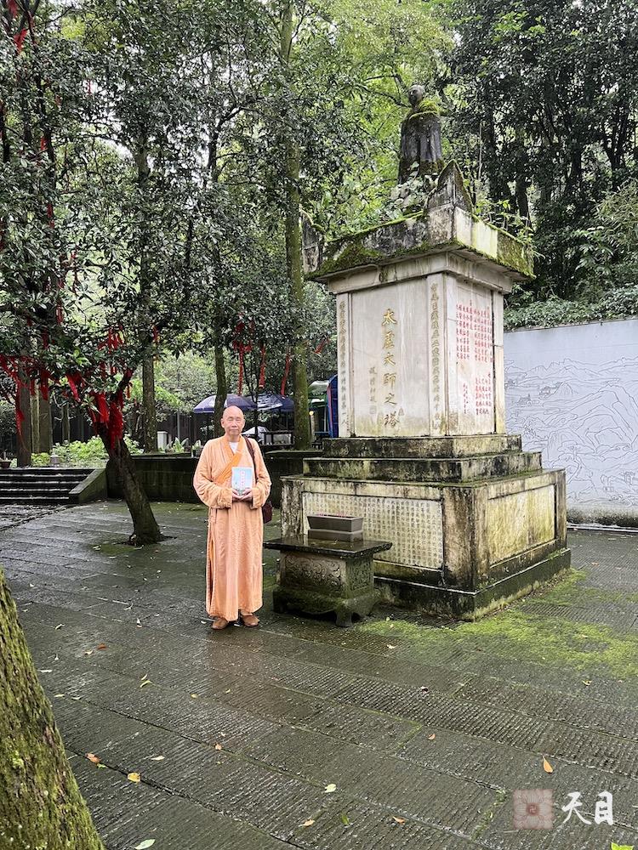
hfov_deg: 53.1
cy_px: 425
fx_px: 639
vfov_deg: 67.3
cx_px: 319
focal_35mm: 26
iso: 200
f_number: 1.5
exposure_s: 1/60
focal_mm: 5.7
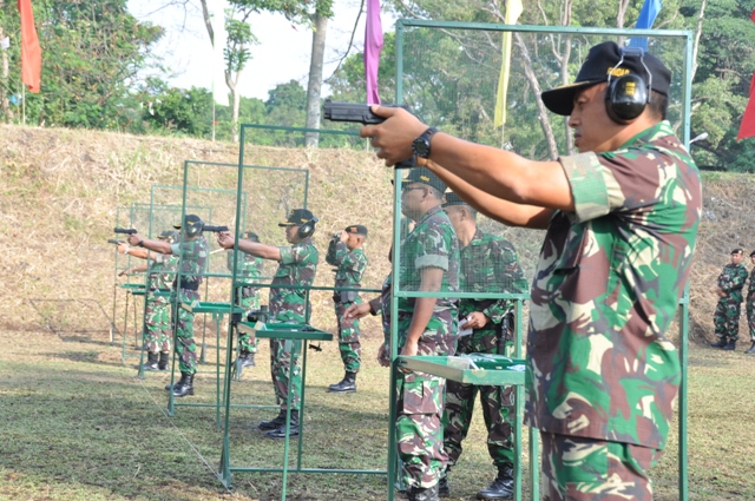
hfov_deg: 28.1
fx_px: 1508
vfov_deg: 18.9
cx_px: 378
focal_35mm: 72
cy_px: 250
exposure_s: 1/160
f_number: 7.1
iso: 200
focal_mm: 48
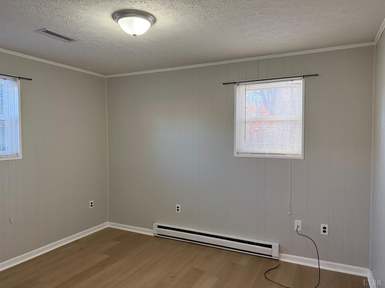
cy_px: 144
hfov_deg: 71.6
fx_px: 267
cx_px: 192
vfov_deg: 56.8
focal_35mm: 24
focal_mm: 6.76
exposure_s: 1/134
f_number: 1.78
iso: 200
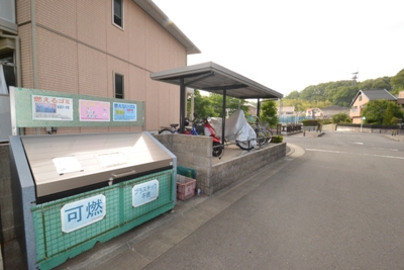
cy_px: 135
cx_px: 202
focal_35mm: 15
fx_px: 168
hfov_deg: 100.4
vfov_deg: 77.4
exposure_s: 1/200
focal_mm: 10
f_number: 20
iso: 1600
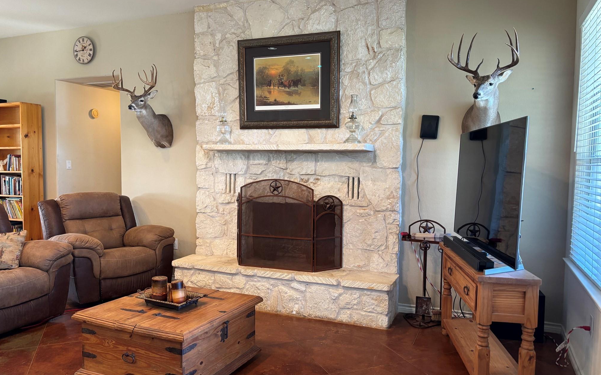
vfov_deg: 44.5
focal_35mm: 28
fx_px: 459
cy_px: 201
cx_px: 303
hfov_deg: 66.5
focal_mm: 5.96
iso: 200
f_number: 1.6
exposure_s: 1/60
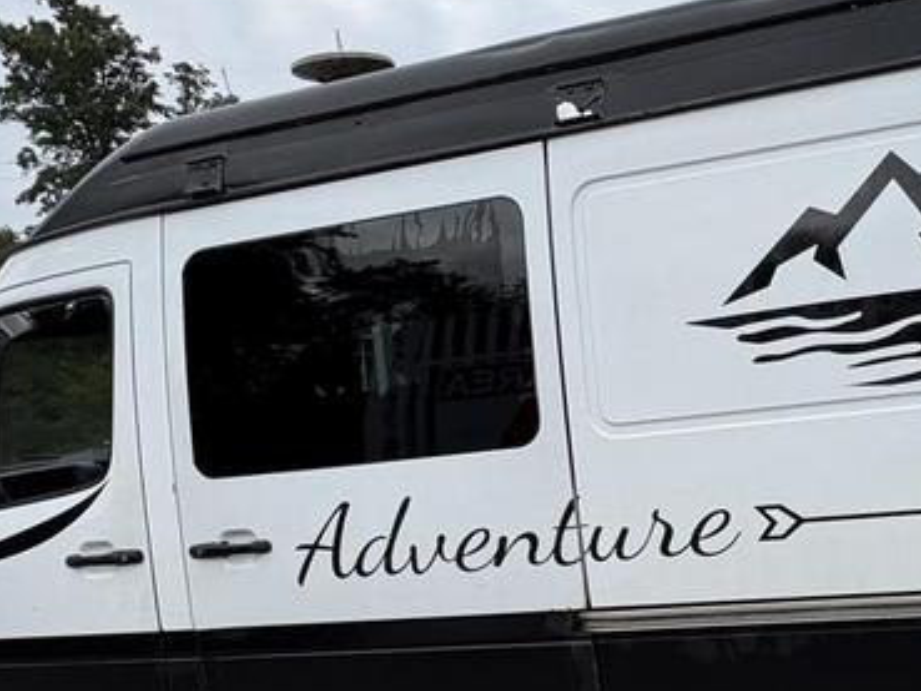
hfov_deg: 51.2
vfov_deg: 41.7
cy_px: 404
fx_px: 905
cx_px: 711
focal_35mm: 34
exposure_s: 1/756
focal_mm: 2.22
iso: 40
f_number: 2.2
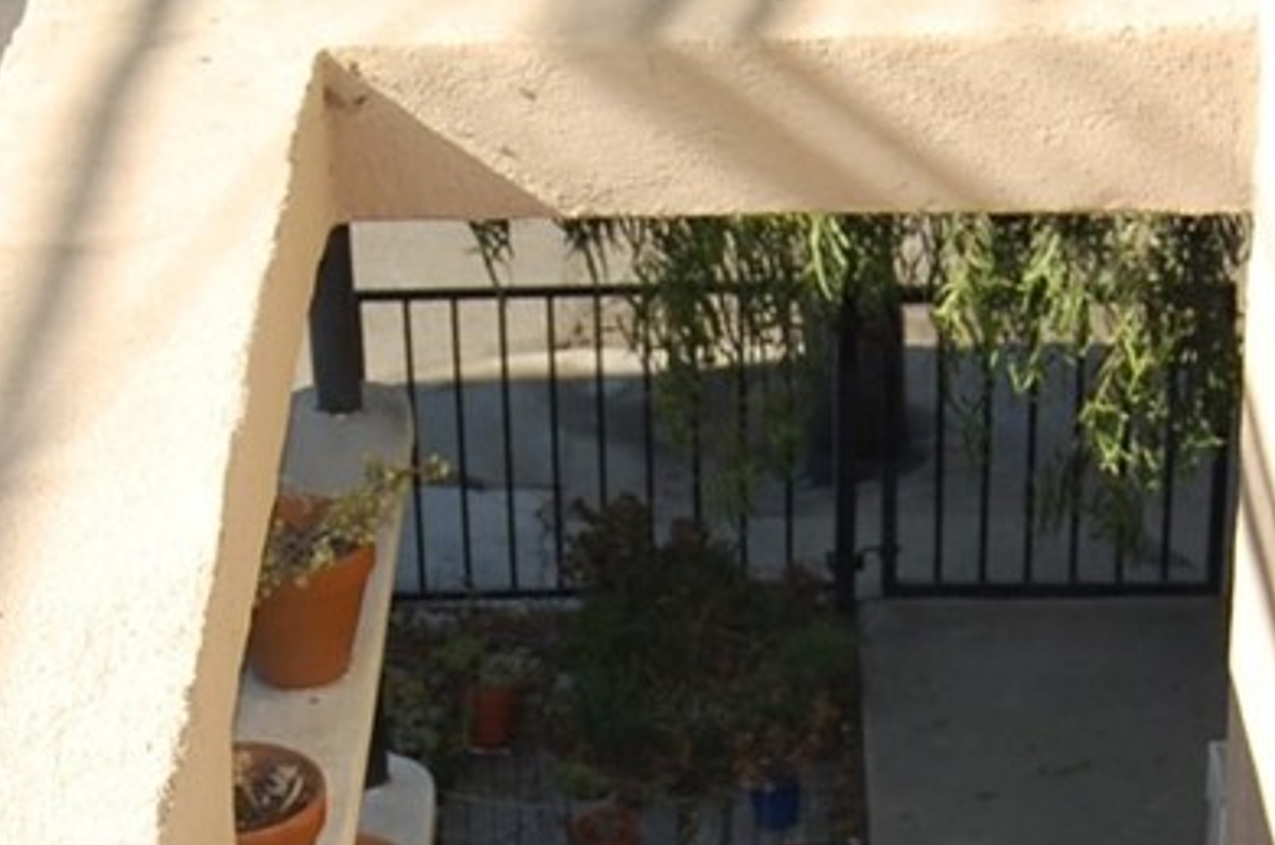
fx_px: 3888
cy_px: 1029
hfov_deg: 18.6
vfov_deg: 12.1
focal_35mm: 110
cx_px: 698
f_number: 5.6
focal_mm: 28
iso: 200
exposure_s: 1/500
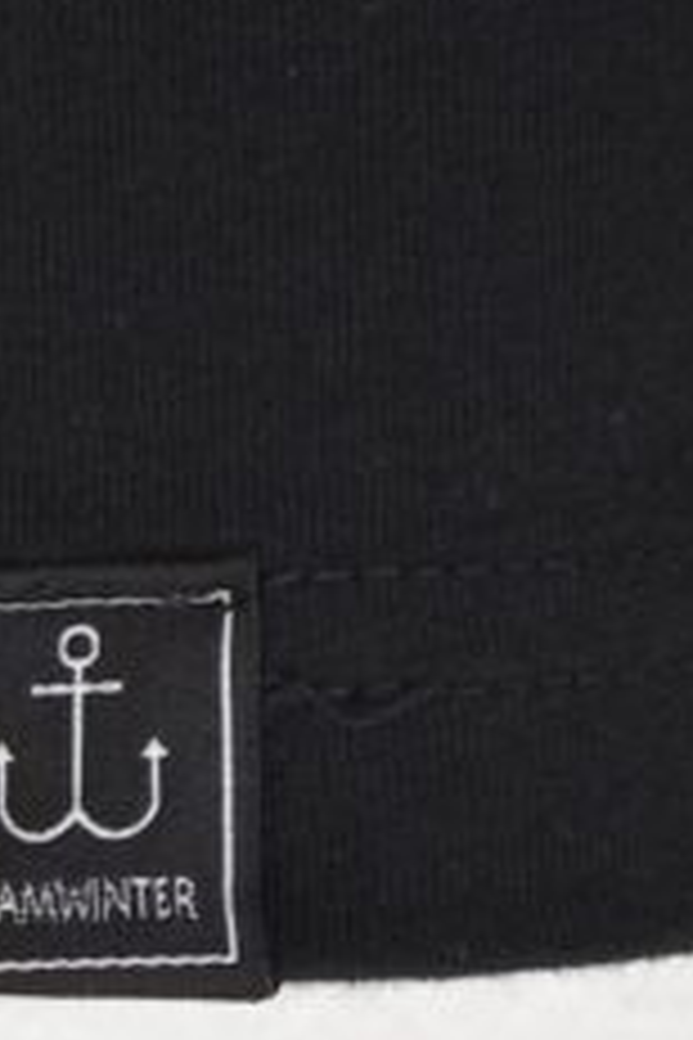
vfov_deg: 6.4
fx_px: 9325
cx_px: -238
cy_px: 783
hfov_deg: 4.2
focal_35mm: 323
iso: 400
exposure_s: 1/125
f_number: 5.6
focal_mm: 55
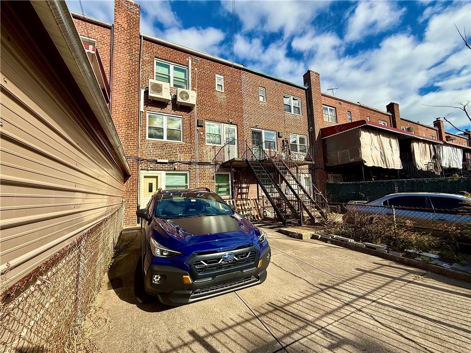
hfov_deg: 102.1
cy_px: 176
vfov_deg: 85.7
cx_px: 236
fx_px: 190
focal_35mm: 14
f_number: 2.2
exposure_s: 1/1656
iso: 50
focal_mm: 2.22
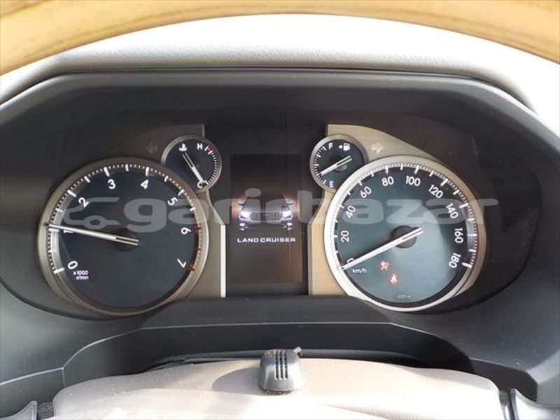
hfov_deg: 60.0
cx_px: 280
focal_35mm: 30
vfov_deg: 46.8
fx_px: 485
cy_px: 210
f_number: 3.3
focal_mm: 4.1
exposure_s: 1/30
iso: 125
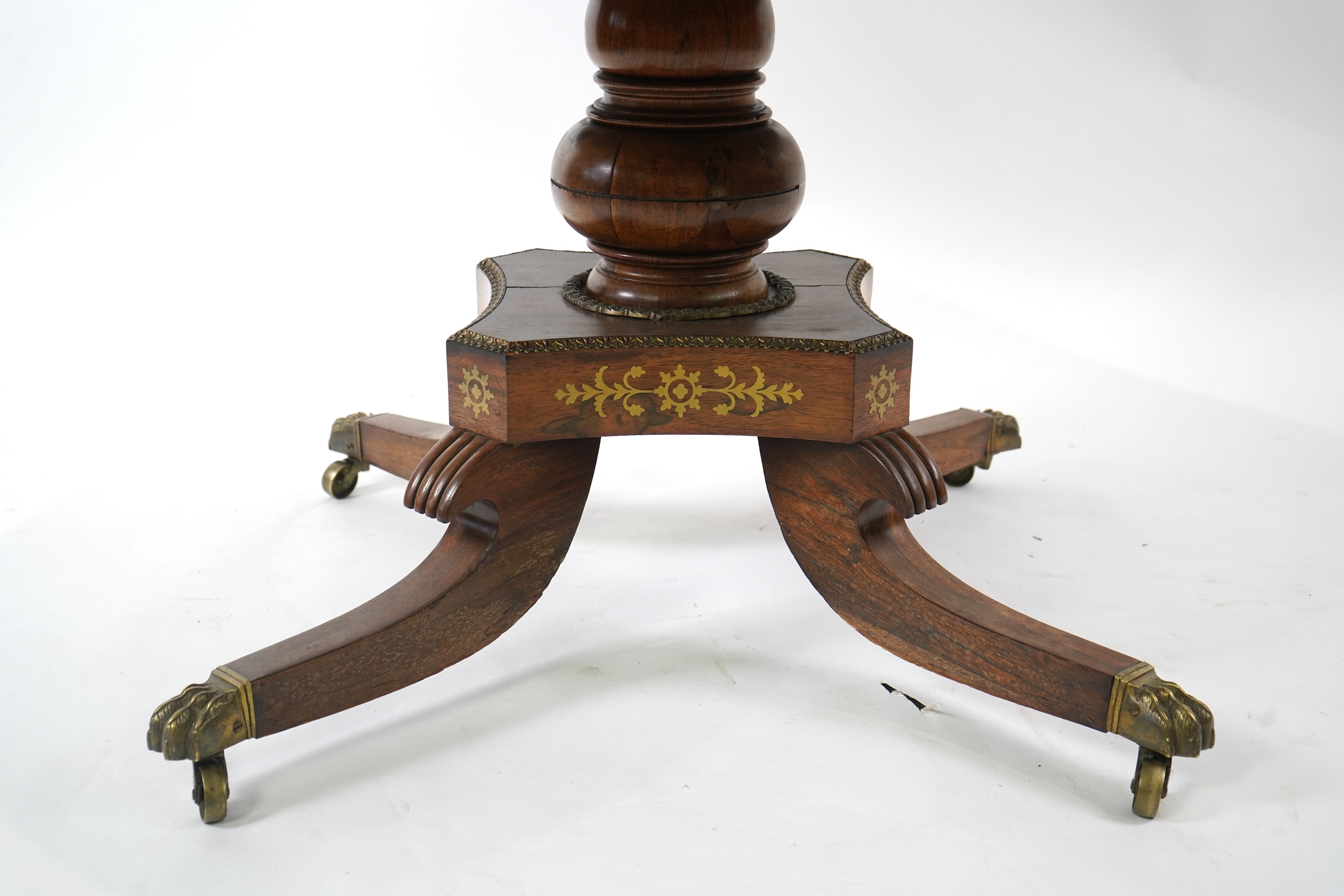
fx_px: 1680
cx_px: 672
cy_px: 448
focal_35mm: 45
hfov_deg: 43.6
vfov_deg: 29.9
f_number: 5.6
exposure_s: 1/80
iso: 800
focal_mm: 45
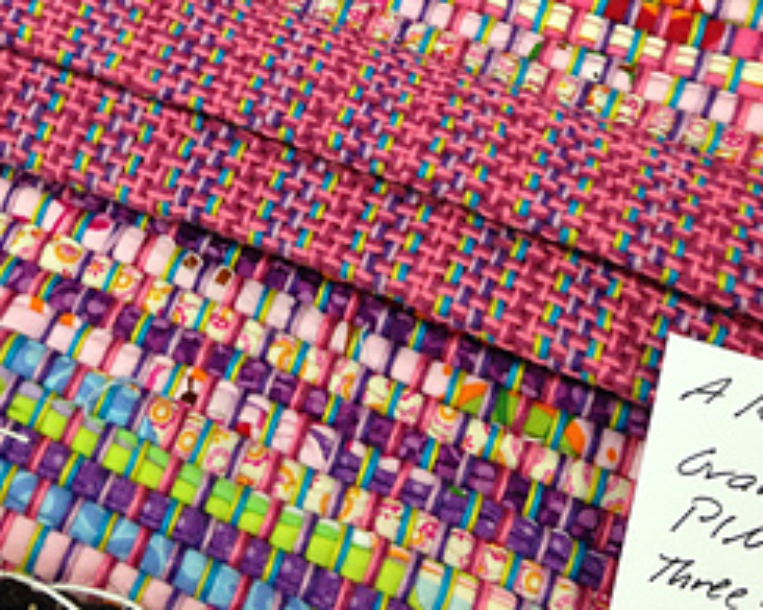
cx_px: 299
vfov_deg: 22.0
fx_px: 1490
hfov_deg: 28.6
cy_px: -44
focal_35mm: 66
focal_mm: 4.12
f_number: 2.4
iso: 100
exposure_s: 1/20
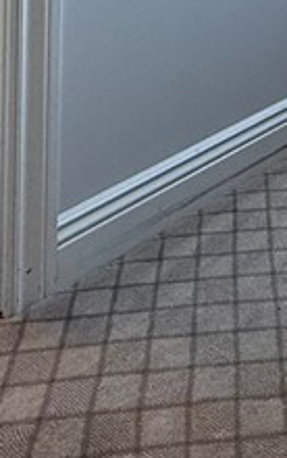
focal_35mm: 69
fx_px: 861
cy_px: -239
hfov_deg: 17.5
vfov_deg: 23.5
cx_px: 397
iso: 200
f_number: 2.2
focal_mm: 2.22
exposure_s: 1/120
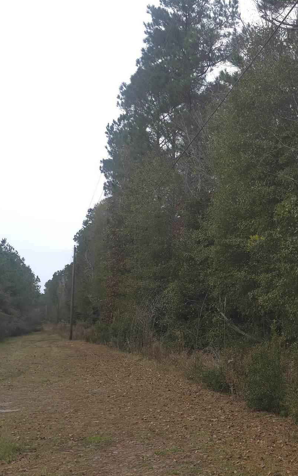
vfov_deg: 45.2
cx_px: 322
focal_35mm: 44
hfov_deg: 27.0
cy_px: 258
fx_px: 572
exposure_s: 1/60
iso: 12
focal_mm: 6.3
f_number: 1.7
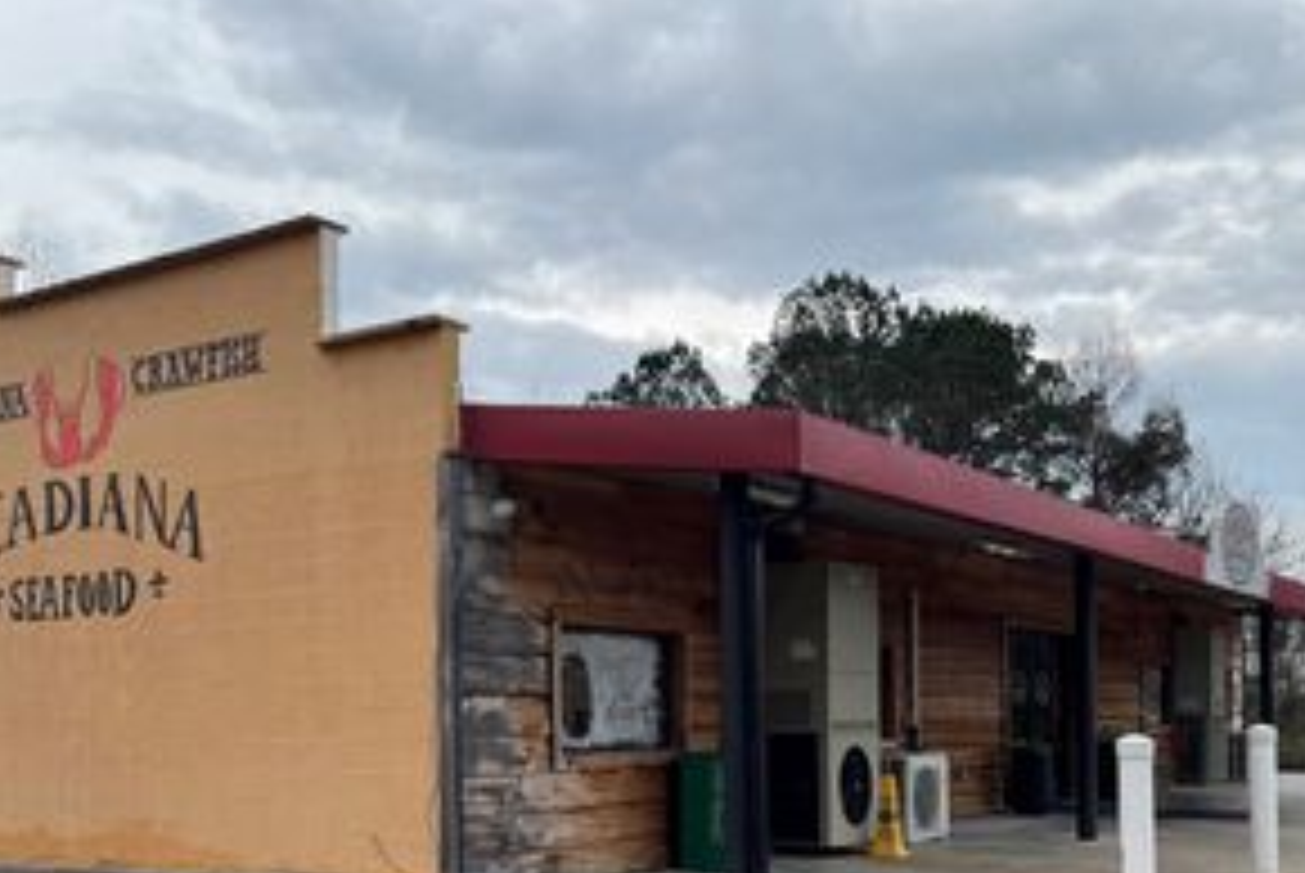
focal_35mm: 43
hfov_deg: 44.4
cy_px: 686
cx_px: 387
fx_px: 1560
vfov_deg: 30.6
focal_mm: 6.76
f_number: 1.78
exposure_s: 1/1311
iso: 80
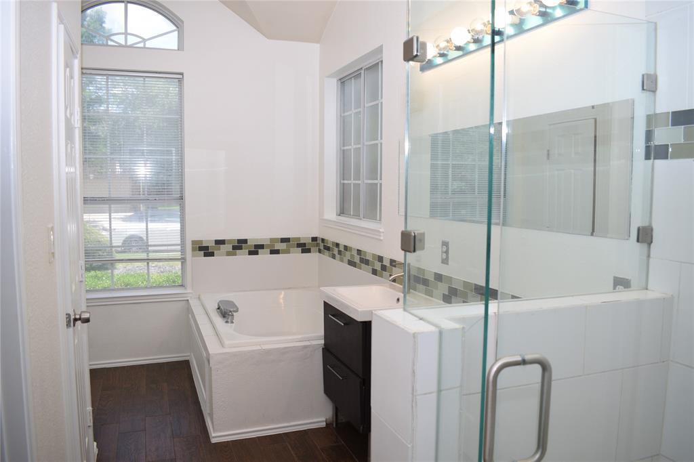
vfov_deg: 47.9
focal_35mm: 27
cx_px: 347
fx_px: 520
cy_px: 231
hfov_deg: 67.4
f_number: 5
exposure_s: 1/100
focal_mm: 18
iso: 400
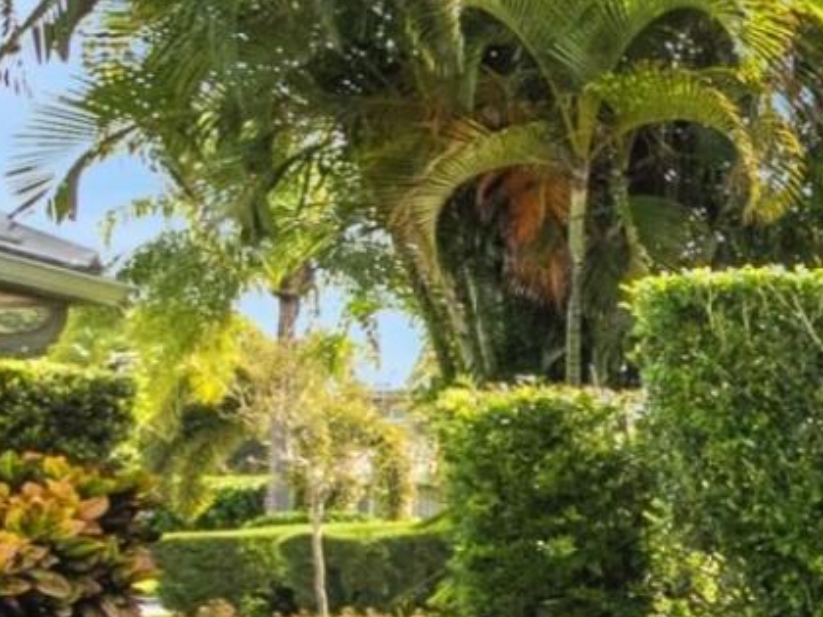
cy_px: 503
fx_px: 2282
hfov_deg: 12.0
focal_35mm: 96
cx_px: 2357
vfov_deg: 15.3
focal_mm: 7
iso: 200
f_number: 8
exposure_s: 1/500
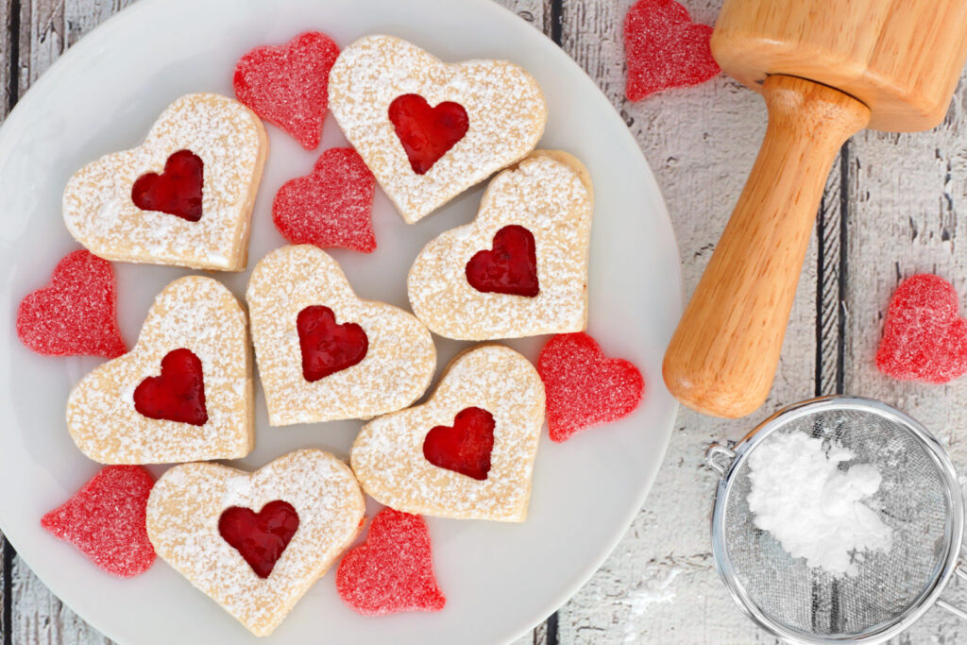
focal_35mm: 52
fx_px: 1410
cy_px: 322
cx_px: 484
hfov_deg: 37.8
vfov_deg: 25.8
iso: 100
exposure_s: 1.3
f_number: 11
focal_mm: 35
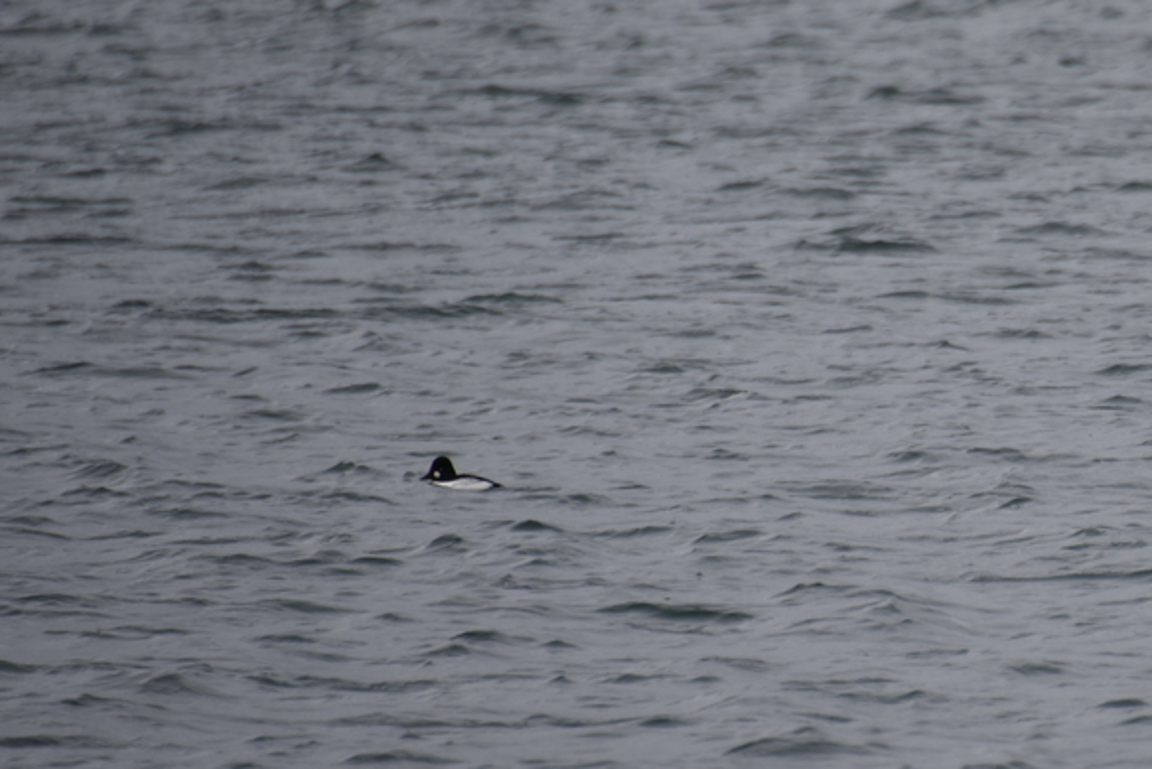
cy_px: 302
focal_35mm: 657
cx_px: 1140
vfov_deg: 2.1
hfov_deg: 3.1
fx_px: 21033
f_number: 5.6
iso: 220
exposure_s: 1/640
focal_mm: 300
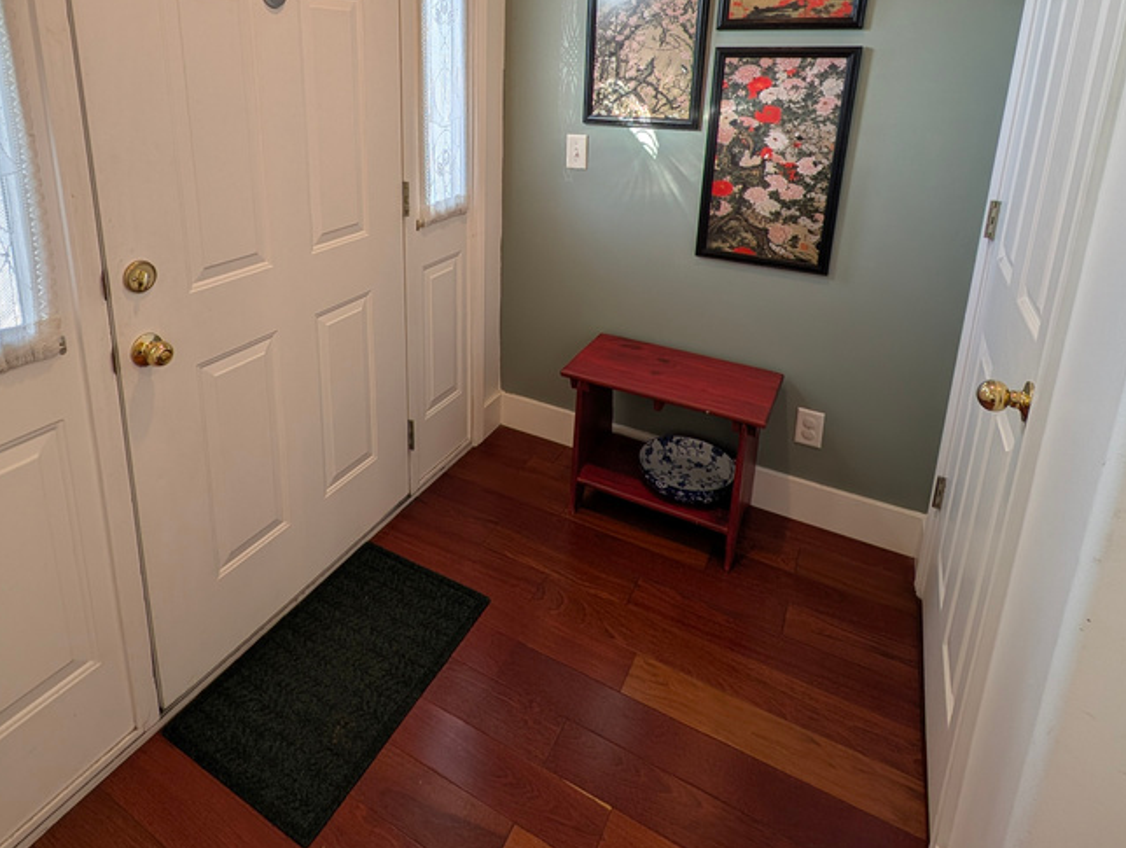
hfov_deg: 83.9
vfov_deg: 65.2
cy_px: 227
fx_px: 619
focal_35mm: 19
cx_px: 474
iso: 52
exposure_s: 1/120
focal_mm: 2.23
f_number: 1.95
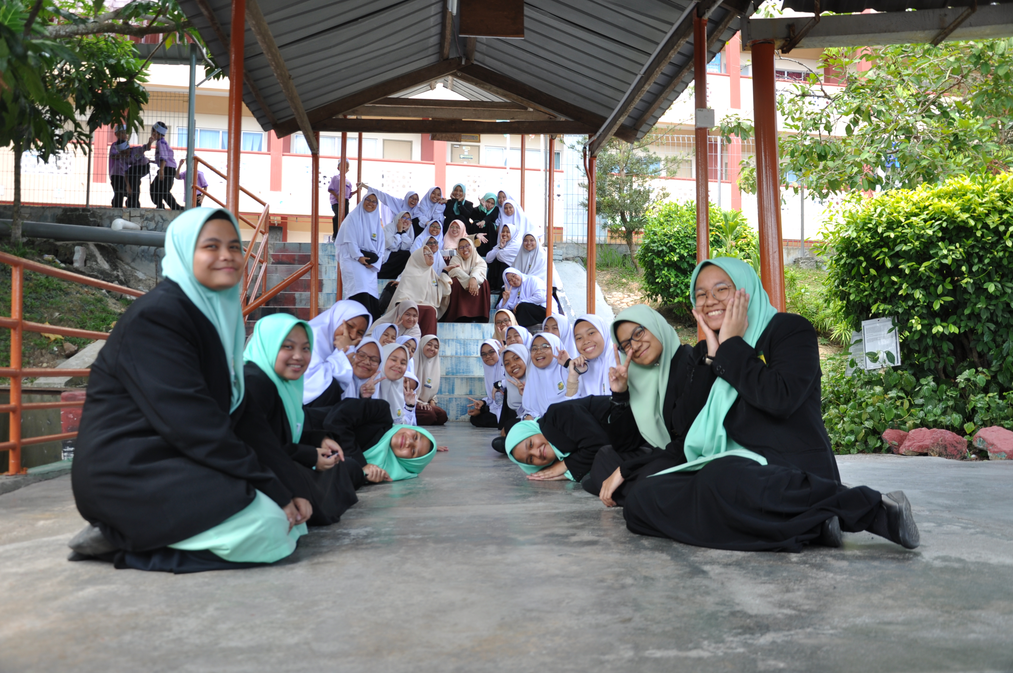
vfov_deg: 39.9
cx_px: 506
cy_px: 336
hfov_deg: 57.3
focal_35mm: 33
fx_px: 927
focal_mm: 22
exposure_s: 1/80
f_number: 3.8
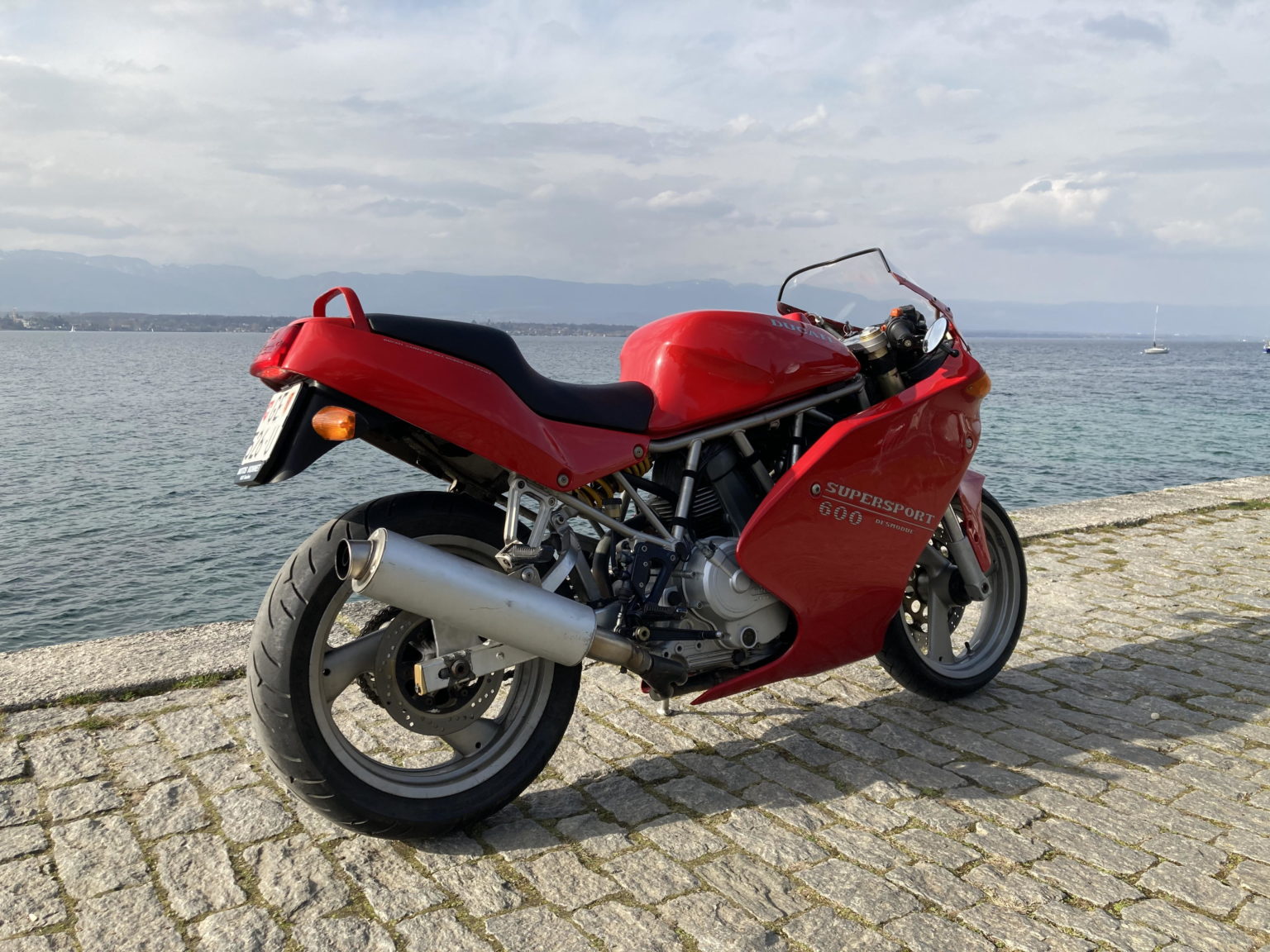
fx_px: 1027
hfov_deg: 63.4
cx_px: 635
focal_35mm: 28
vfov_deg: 49.7
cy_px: 476
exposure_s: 1/1517
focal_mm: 3.99
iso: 20
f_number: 1.8
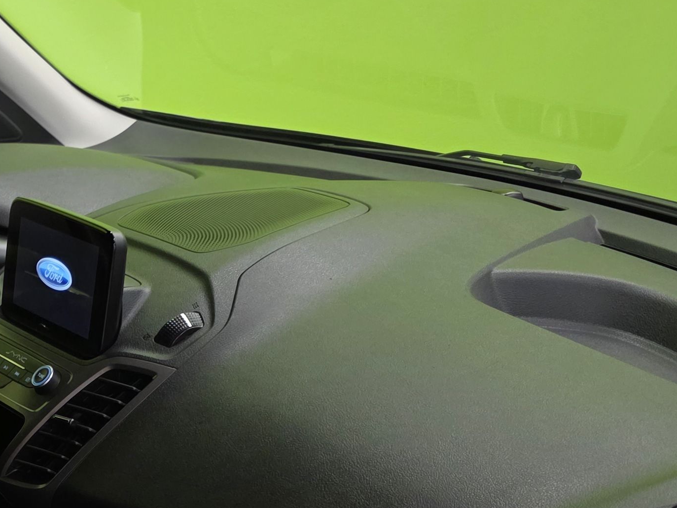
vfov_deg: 20.3
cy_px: 639
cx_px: -77
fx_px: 1310
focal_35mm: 67
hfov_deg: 26.5
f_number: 1.7
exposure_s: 1/100
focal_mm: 6.3
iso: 320
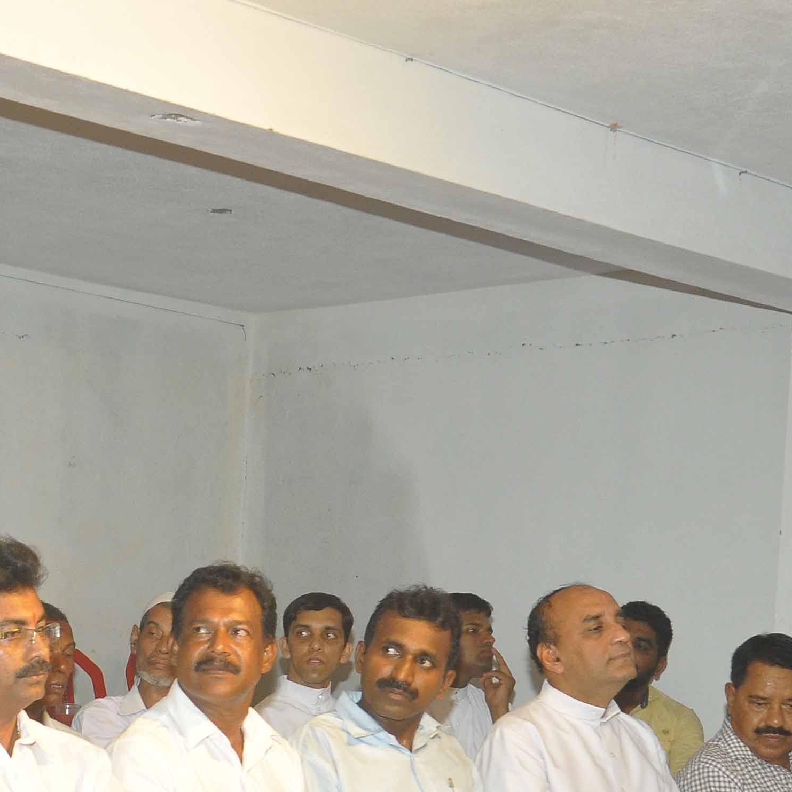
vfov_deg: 20.8
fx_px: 2097
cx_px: 255
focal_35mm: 81
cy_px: 752
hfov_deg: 21.3
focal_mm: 22
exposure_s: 1/50
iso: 800
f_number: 5
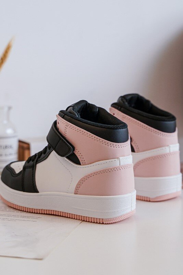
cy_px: 138
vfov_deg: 42.7
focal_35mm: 46
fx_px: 351
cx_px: 92
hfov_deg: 29.2
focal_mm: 46
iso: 500
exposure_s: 1/100
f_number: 4
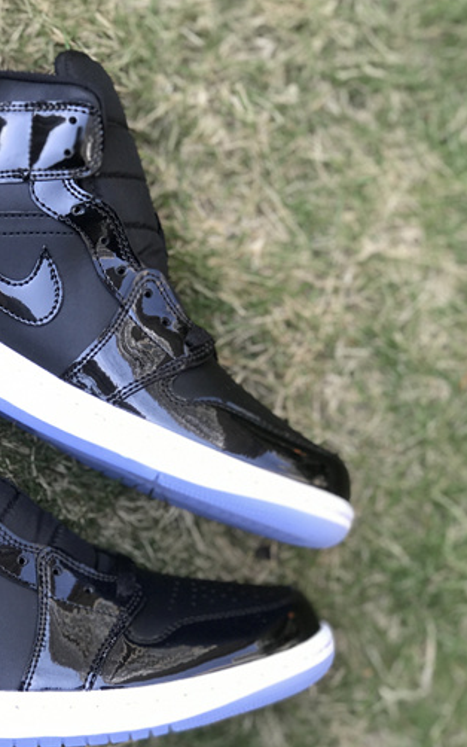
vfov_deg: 23.3
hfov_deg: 14.6
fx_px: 1811
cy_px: 410
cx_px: 59
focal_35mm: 89
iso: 25
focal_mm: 6.6
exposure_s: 1/100
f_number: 2.8
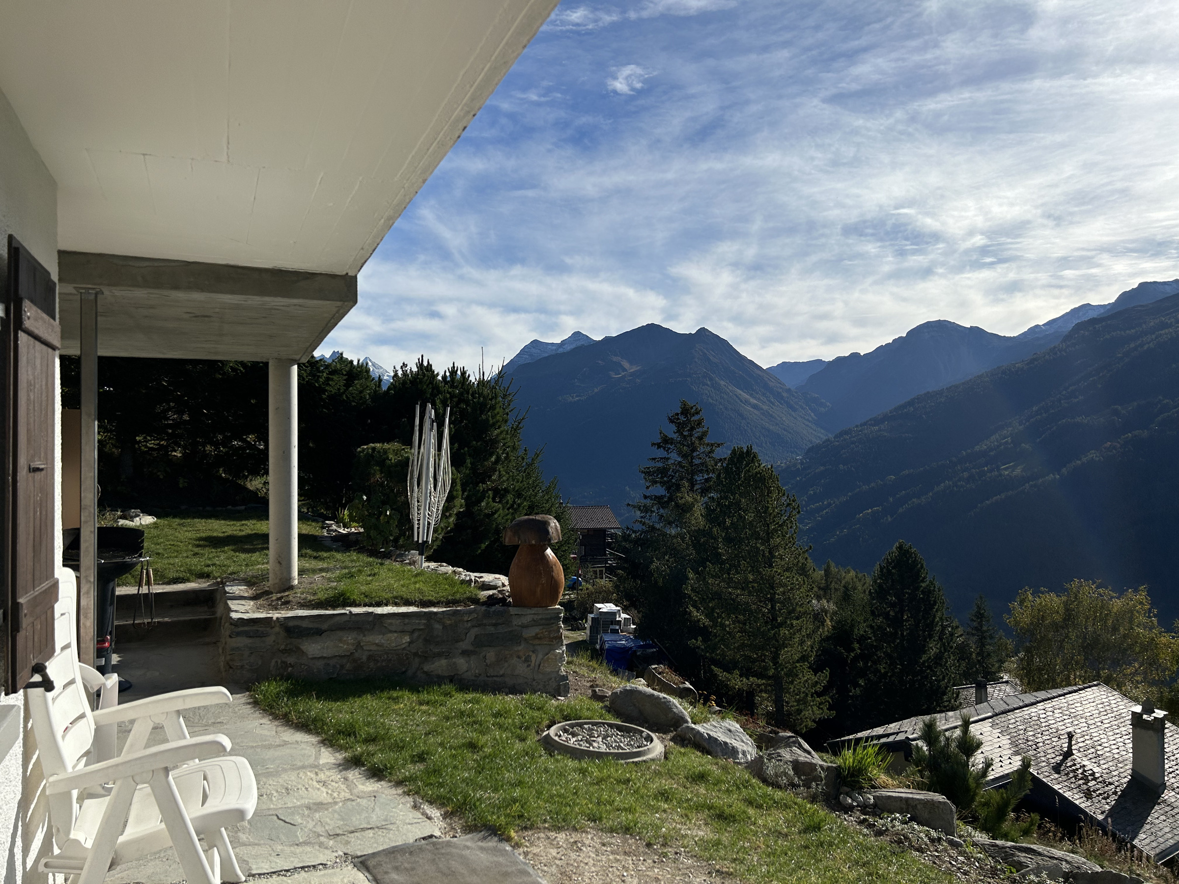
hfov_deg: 67.3
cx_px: 590
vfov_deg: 53.1
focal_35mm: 26
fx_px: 886
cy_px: 442
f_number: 1.5
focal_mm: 5.7
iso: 50
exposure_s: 1/14286
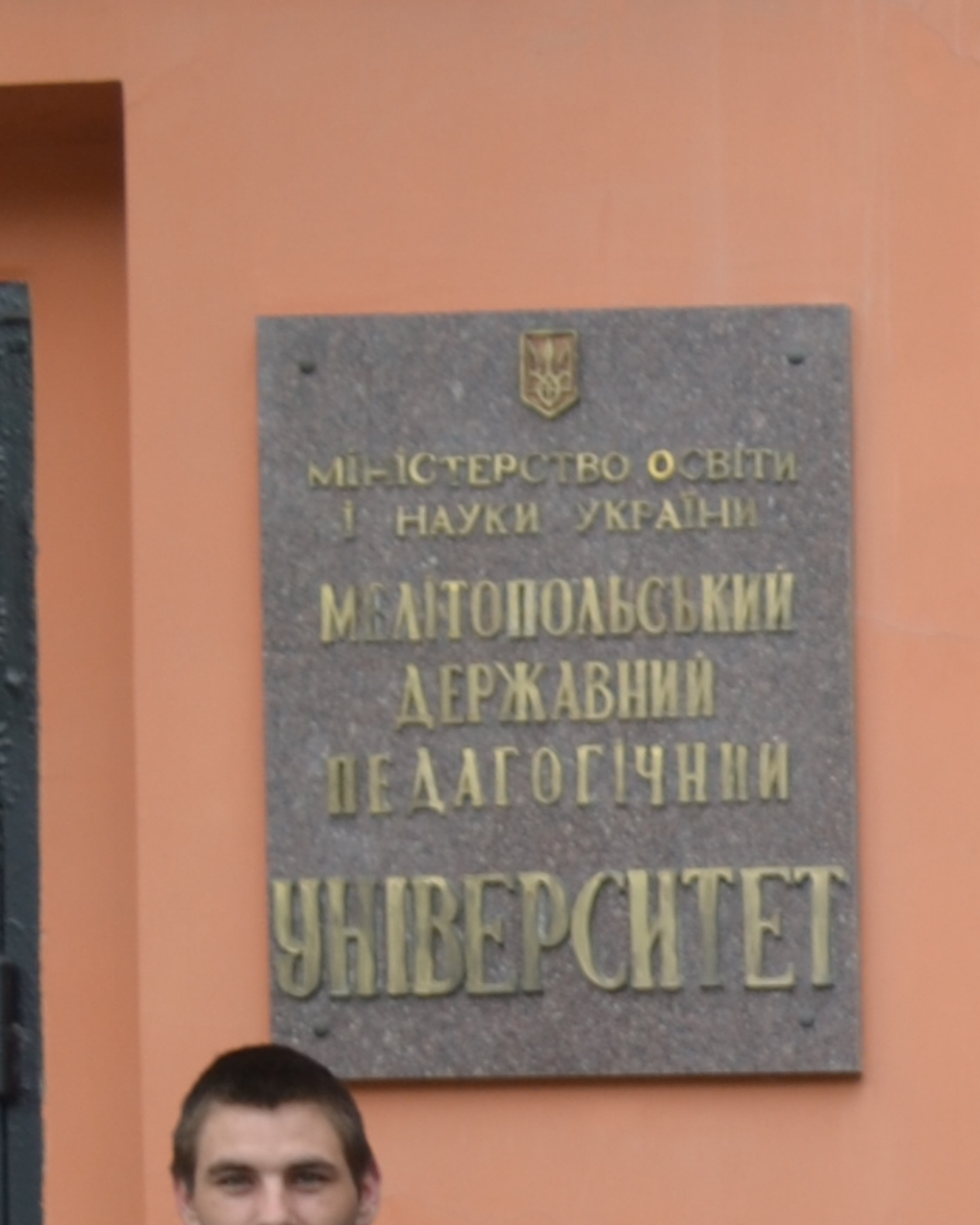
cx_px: 2450
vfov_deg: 11.3
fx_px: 5946
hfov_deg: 8.5
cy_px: 1833
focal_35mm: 164
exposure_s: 1/125
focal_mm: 22
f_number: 4
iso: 100
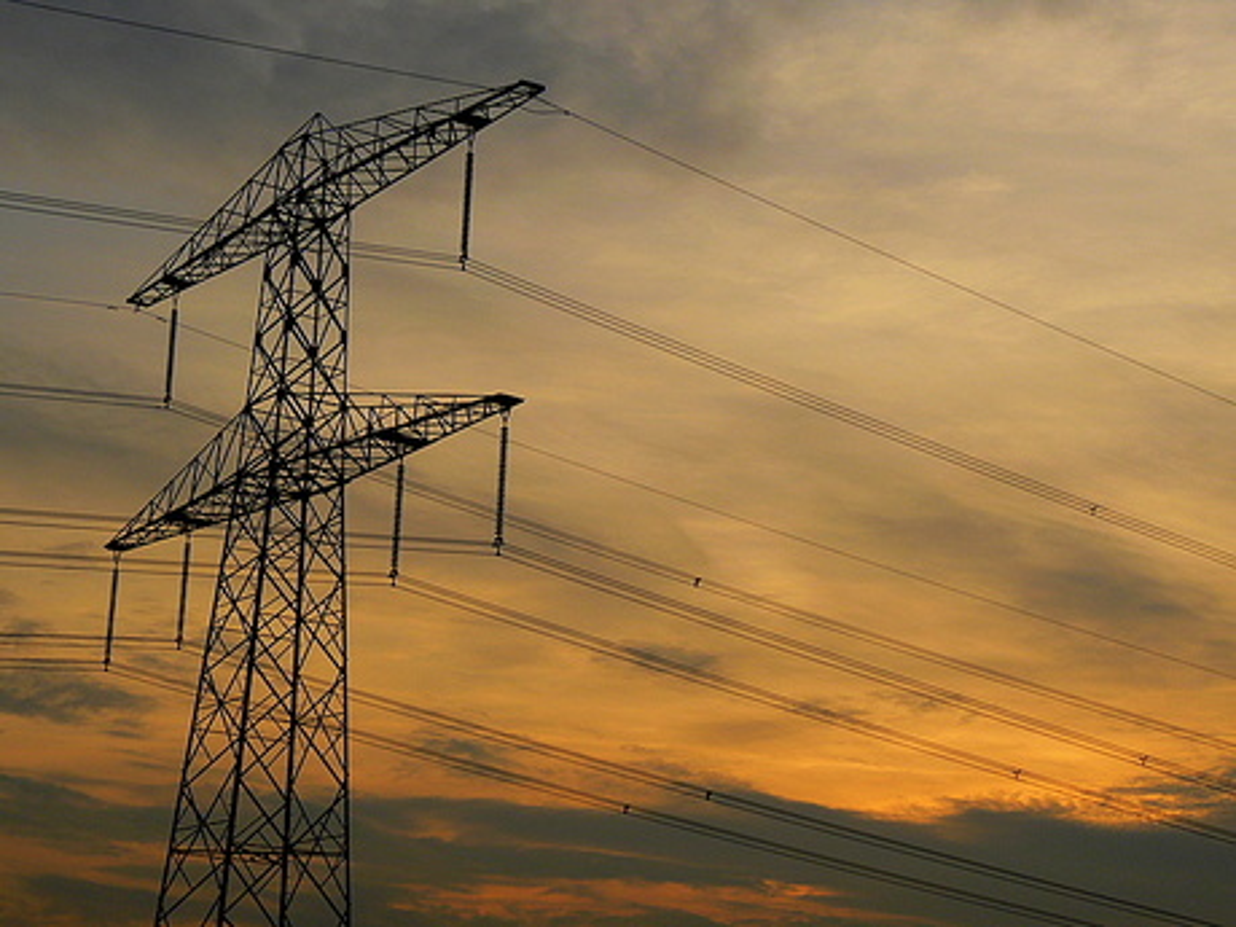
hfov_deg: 25.7
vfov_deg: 19.4
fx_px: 2714
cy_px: 464
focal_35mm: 76
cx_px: 618
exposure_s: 1/250
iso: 80
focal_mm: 12.6
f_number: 5.6
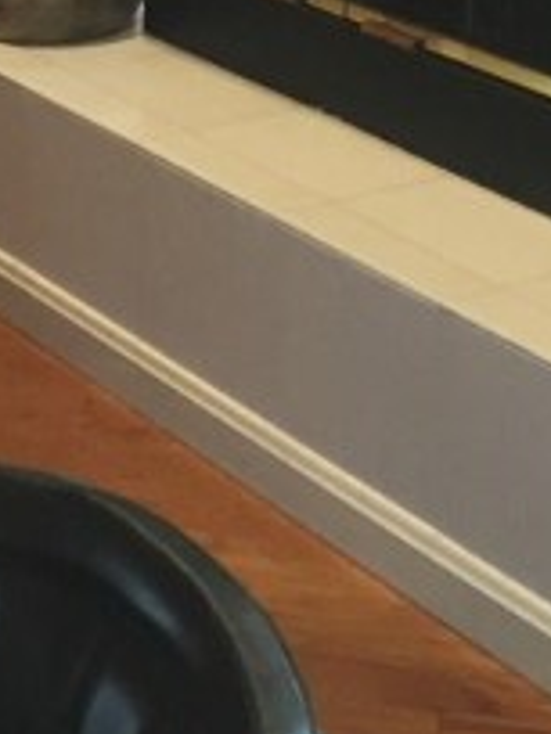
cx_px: -104
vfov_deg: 15.5
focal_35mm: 109
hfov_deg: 13.2
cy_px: -594
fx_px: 2313
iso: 80
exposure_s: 1/30
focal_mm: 4.15
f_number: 2.2
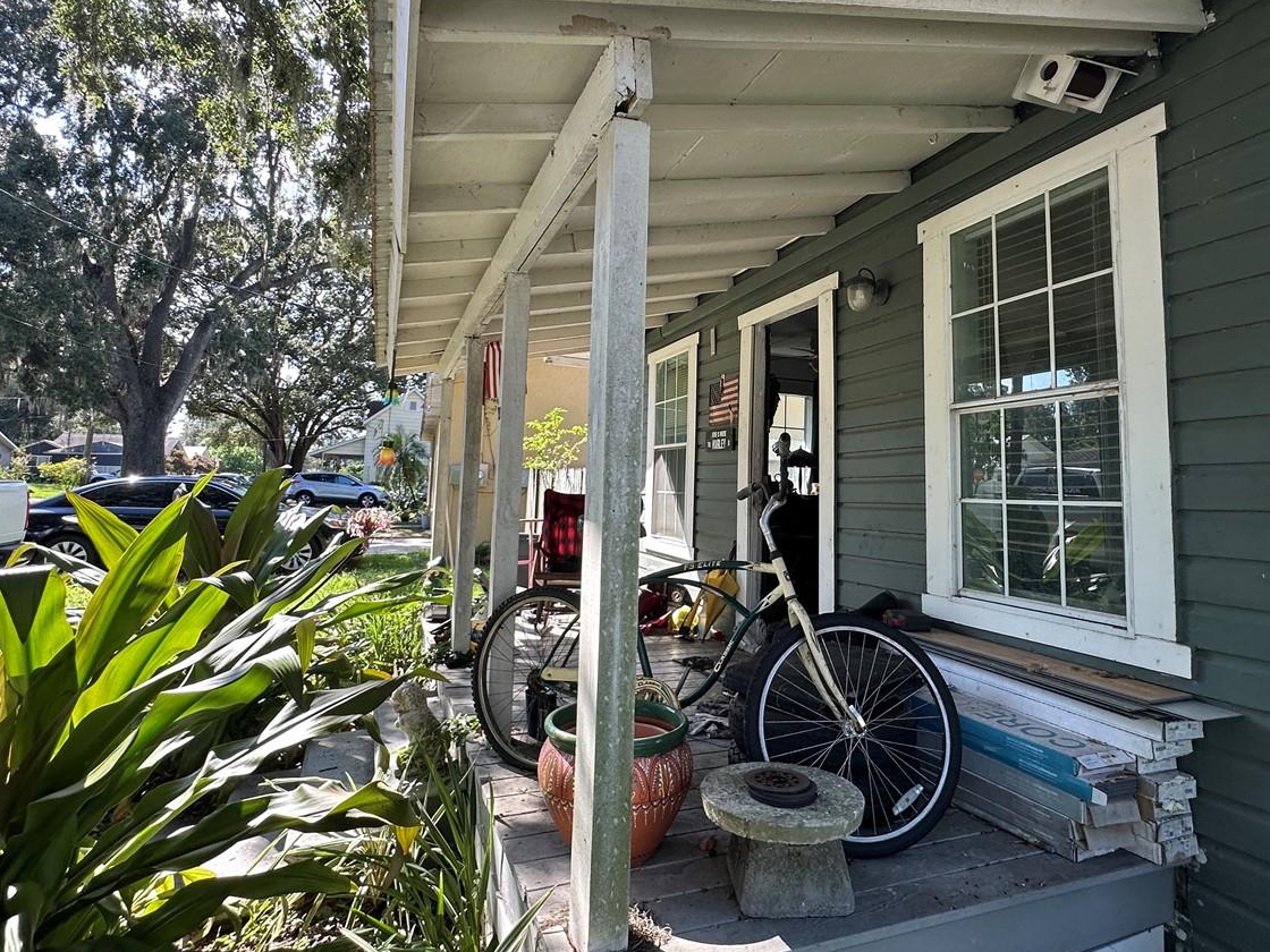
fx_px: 734
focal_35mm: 20
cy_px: 415
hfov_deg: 81.6
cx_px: 681
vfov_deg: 65.7
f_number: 2.2
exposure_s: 1/213
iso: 40
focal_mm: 2.22
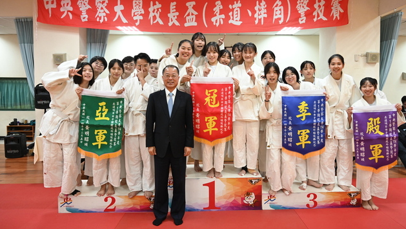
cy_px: 99
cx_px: 218
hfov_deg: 67.8
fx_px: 301
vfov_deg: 41.4
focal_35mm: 28
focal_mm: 24
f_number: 4
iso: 1600
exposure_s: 1/125
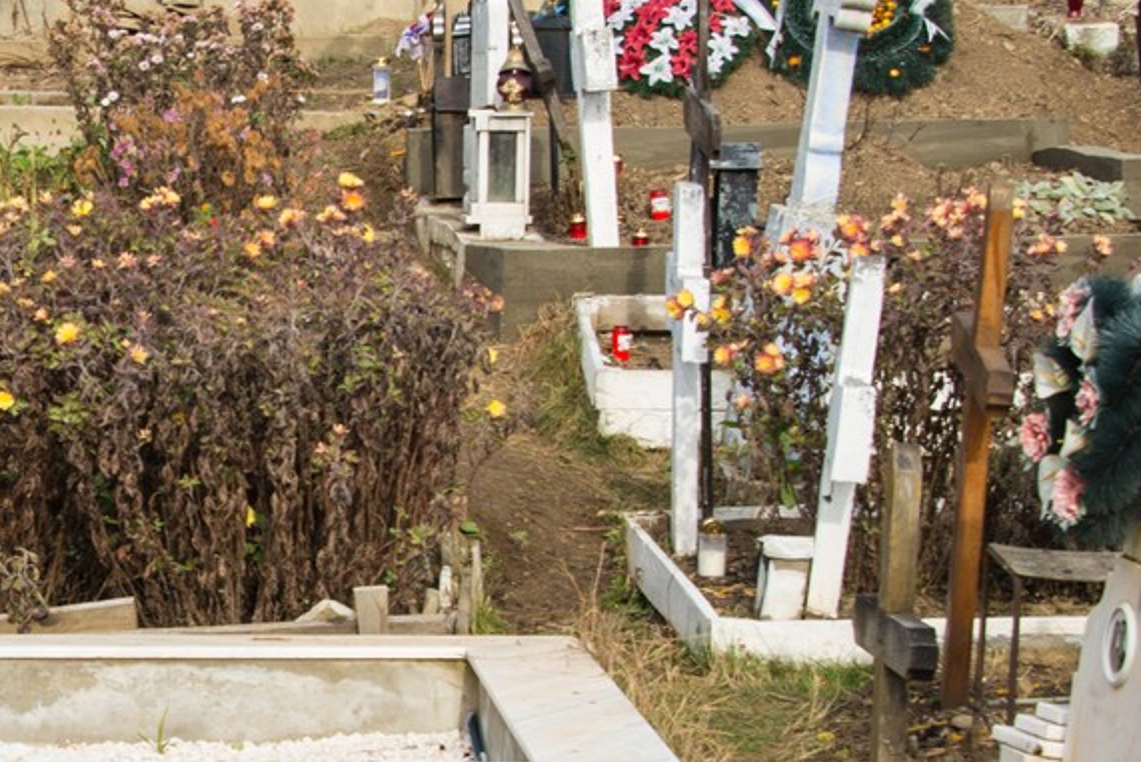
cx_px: 68
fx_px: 5104
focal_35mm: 161
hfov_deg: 12.6
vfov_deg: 8.5
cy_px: 510
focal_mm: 48
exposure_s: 1/100
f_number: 8
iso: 100
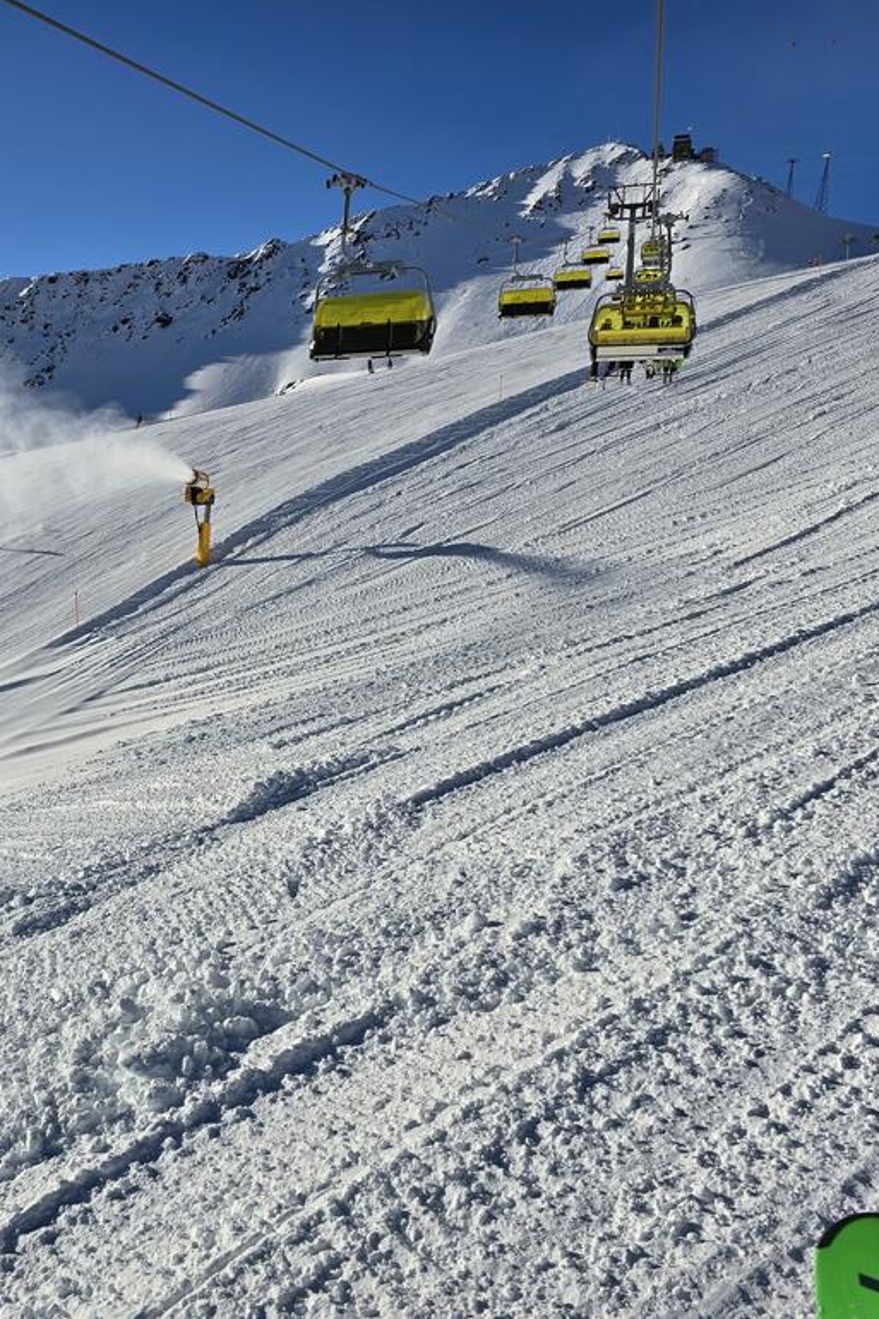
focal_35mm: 32
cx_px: 197
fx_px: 1172
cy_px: 659
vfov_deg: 58.7
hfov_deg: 39.7
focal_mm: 6.3
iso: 12
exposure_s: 1/1962
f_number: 1.7
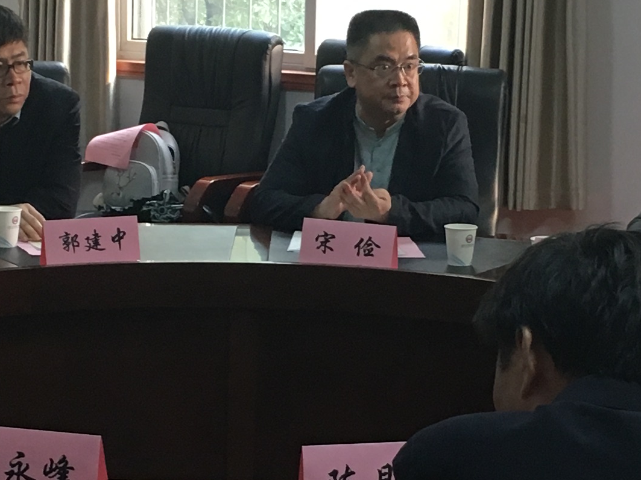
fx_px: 2037
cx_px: 320
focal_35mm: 110
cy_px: 289
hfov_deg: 17.9
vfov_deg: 13.5
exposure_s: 1/33
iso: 125
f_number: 2.2
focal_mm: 4.15
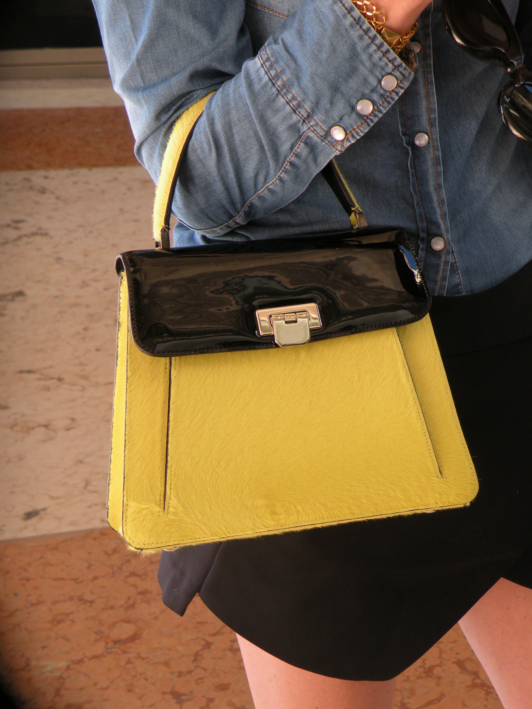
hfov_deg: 19.4
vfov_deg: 25.7
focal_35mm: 76
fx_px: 1557
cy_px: 354
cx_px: 266
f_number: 4
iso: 130
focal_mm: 13.4
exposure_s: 1/71.6
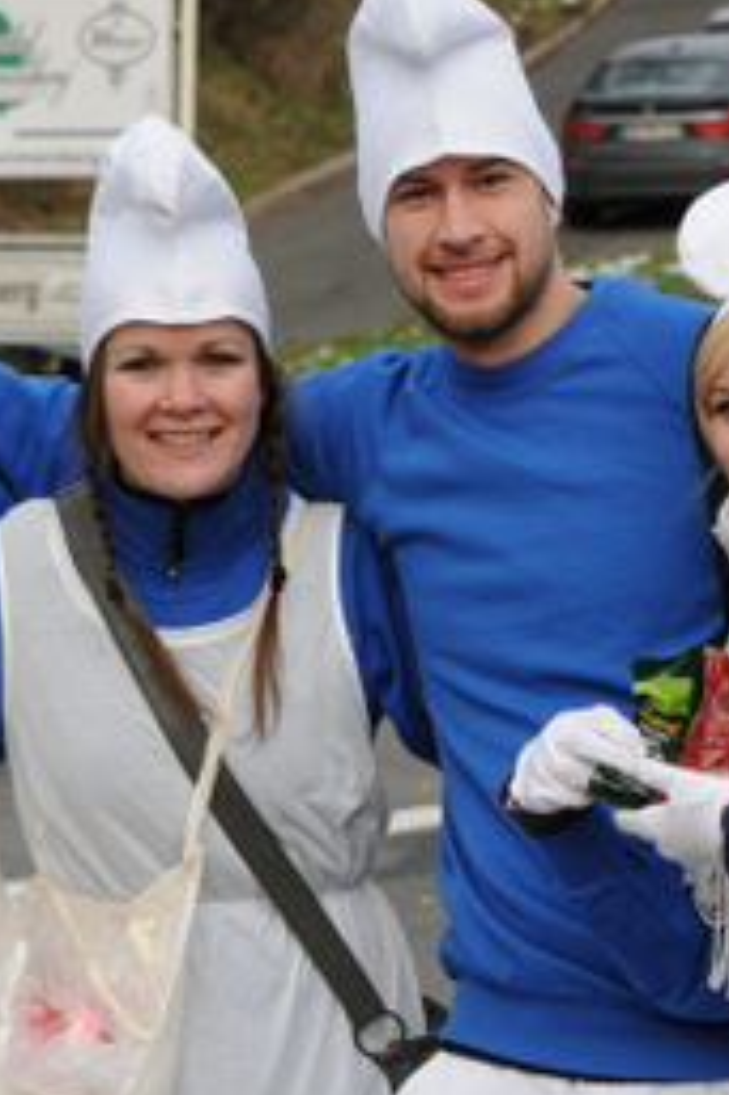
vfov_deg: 10.1
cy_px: 626
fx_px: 6204
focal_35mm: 204
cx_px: 362
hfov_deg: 6.7
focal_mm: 70
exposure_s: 1/200
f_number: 7.1
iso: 200
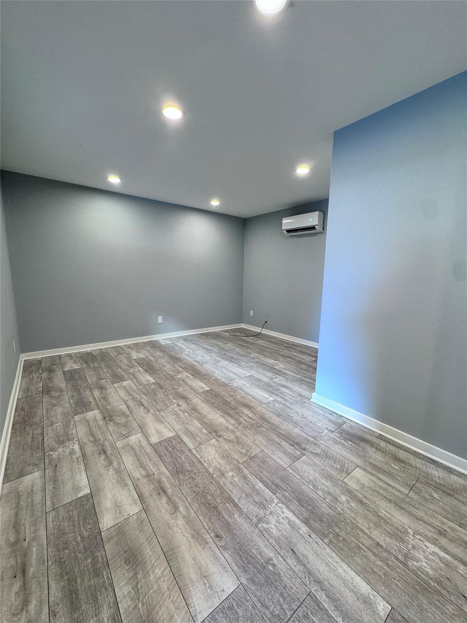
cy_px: 312
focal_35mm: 14
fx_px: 252
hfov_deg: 85.7
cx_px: 234
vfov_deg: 102.1
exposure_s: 1/60
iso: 160
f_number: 2.2
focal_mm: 2.22
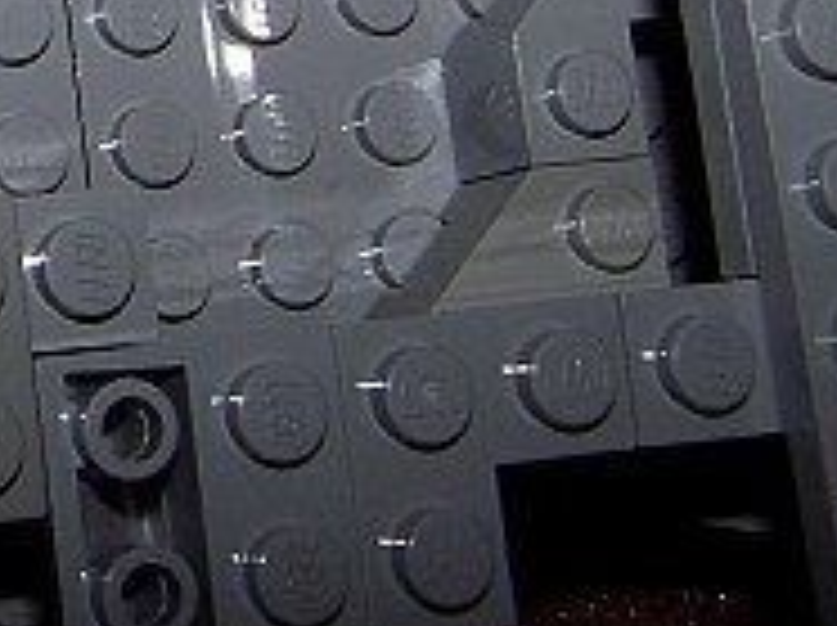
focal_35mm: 131
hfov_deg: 13.8
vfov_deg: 11.0
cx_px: -544
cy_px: -243
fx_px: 3163
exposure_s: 1/60
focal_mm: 6.3
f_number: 5
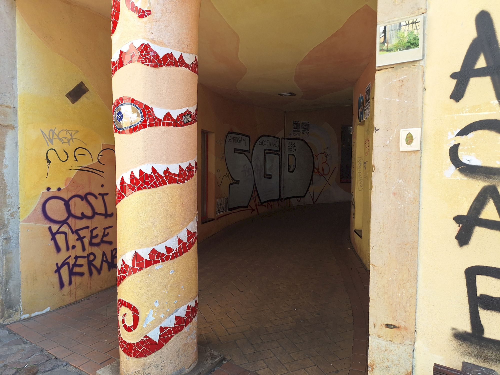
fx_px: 332
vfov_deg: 58.9
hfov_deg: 73.9
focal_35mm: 23
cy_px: 188
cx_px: 250
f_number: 1.8
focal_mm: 5.54
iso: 40
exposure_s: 1/258
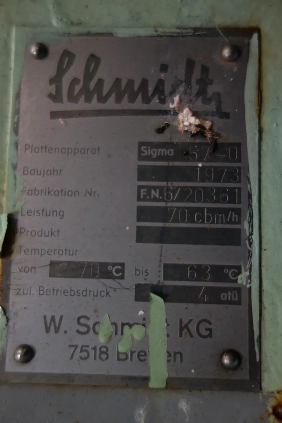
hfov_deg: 46.4
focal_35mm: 28
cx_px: 141
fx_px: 329
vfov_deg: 65.5
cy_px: 212
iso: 400
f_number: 1.8
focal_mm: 10.4
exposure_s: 1/30
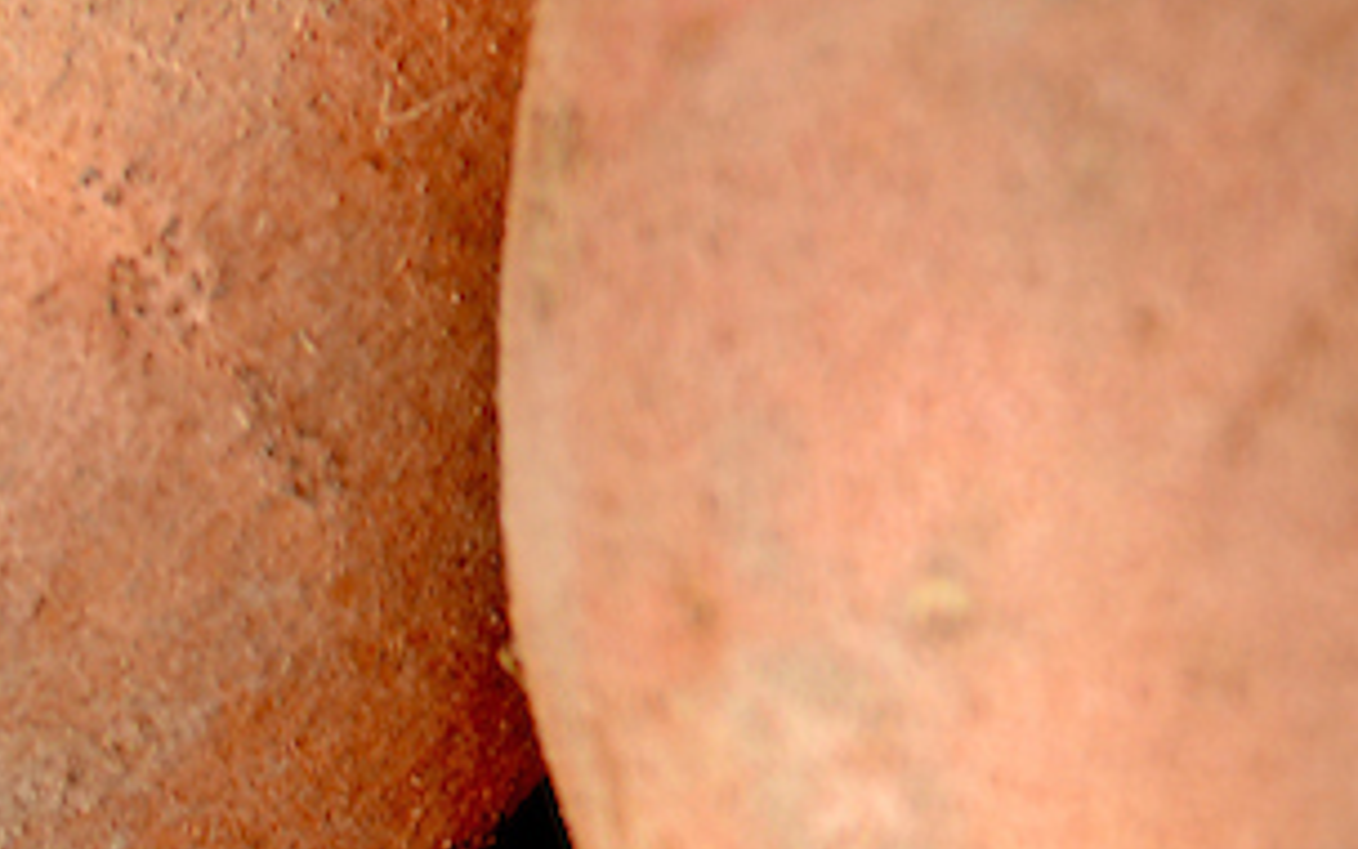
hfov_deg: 2.2
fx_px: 35752
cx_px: -1014
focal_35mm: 966
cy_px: 1787
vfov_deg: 1.4
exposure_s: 1/160
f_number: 4.5
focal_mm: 120
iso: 100
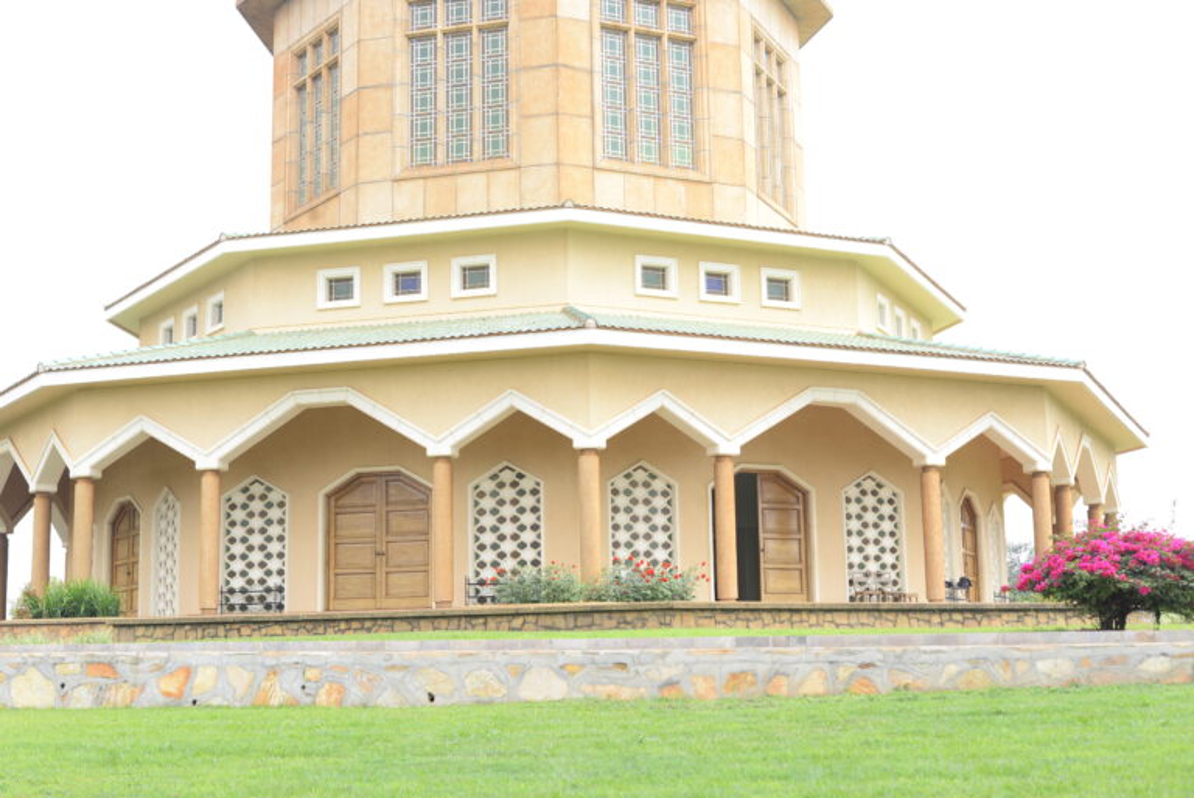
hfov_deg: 39.6
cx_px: 597
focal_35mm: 50
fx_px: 1659
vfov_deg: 27.0
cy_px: 399
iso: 100
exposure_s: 1/100
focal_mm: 50
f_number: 6.3
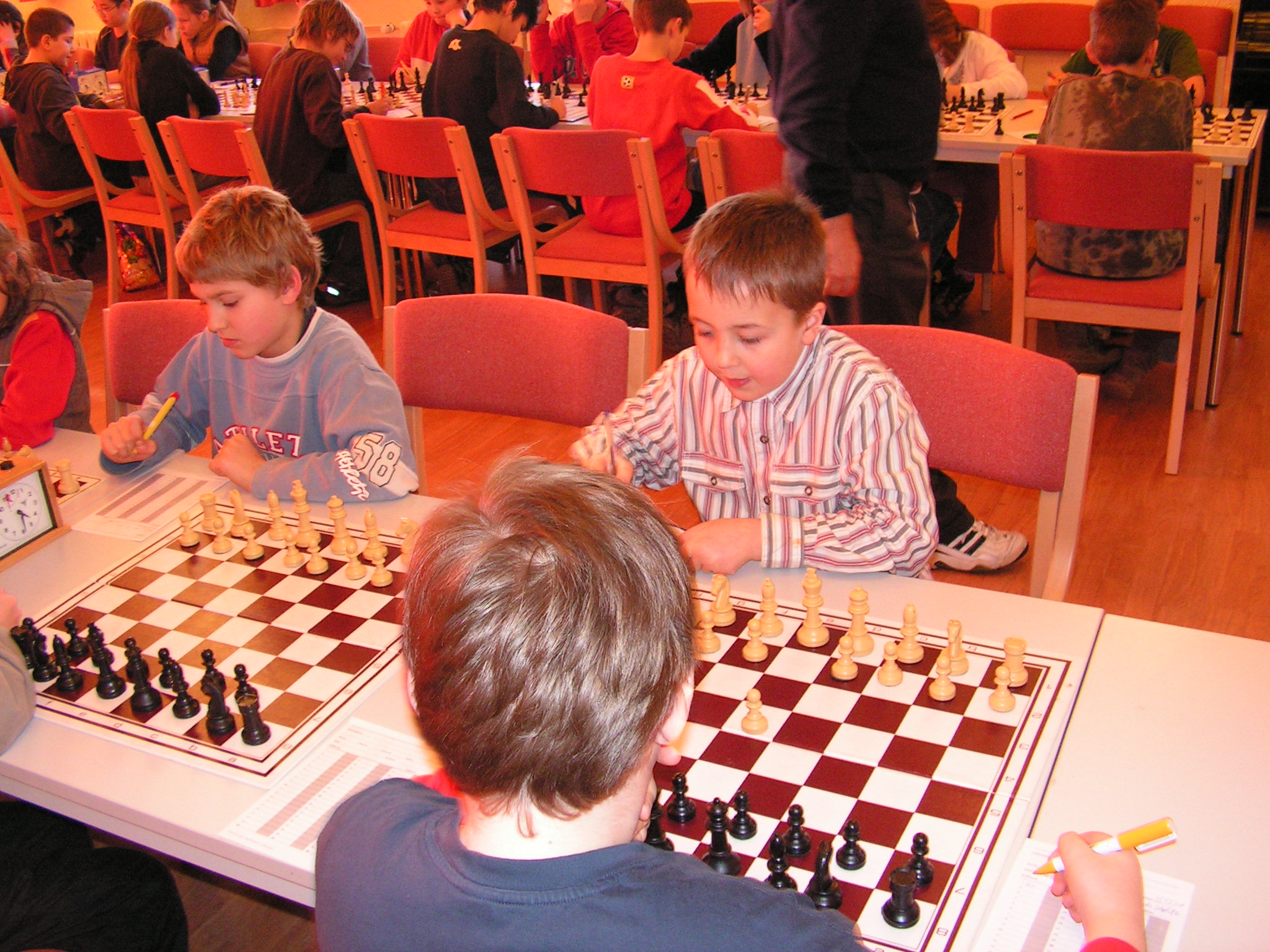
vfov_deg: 39.7
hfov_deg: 51.4
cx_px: 635
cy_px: 476
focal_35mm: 36
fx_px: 1321
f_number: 3.2
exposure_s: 1/40
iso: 200
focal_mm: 6
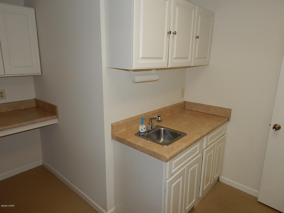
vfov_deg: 61.1
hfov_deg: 76.4
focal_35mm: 22
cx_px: 142
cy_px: 106
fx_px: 180
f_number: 3
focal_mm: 4
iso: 200
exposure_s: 1/30
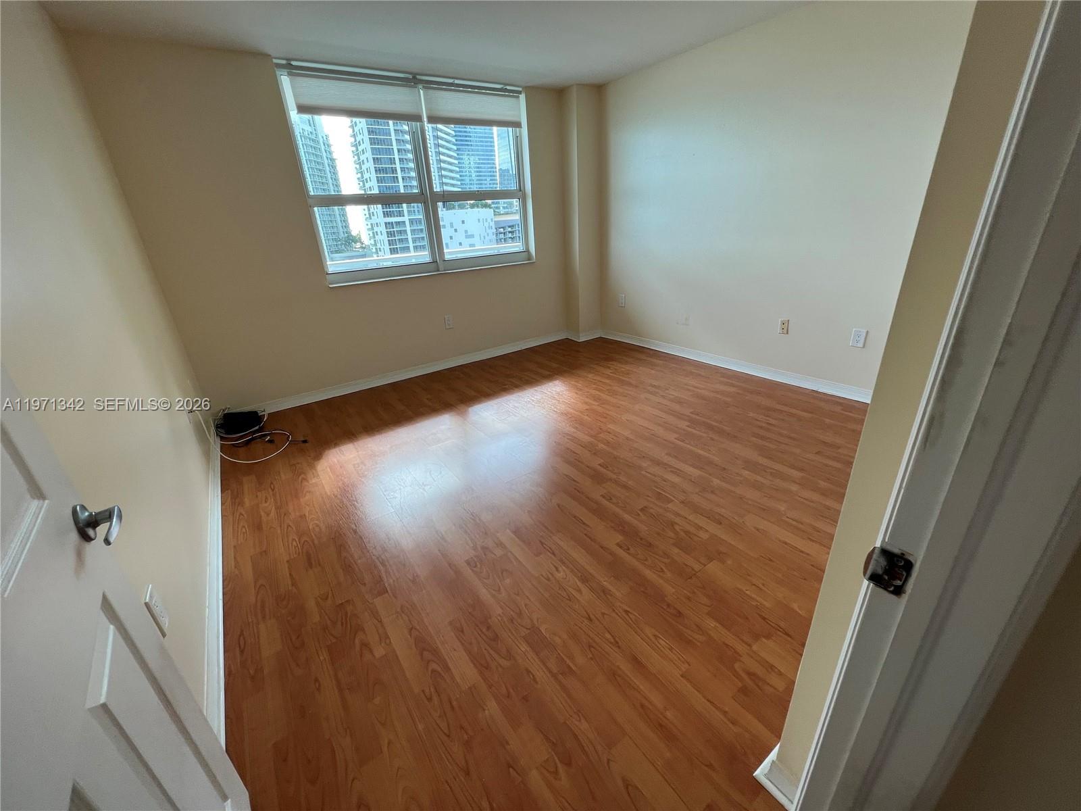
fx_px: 406
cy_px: 406
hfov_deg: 106.2
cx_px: 540
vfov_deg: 89.9
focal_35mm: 13
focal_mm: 1.57
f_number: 1.8
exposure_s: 1/128
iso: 32
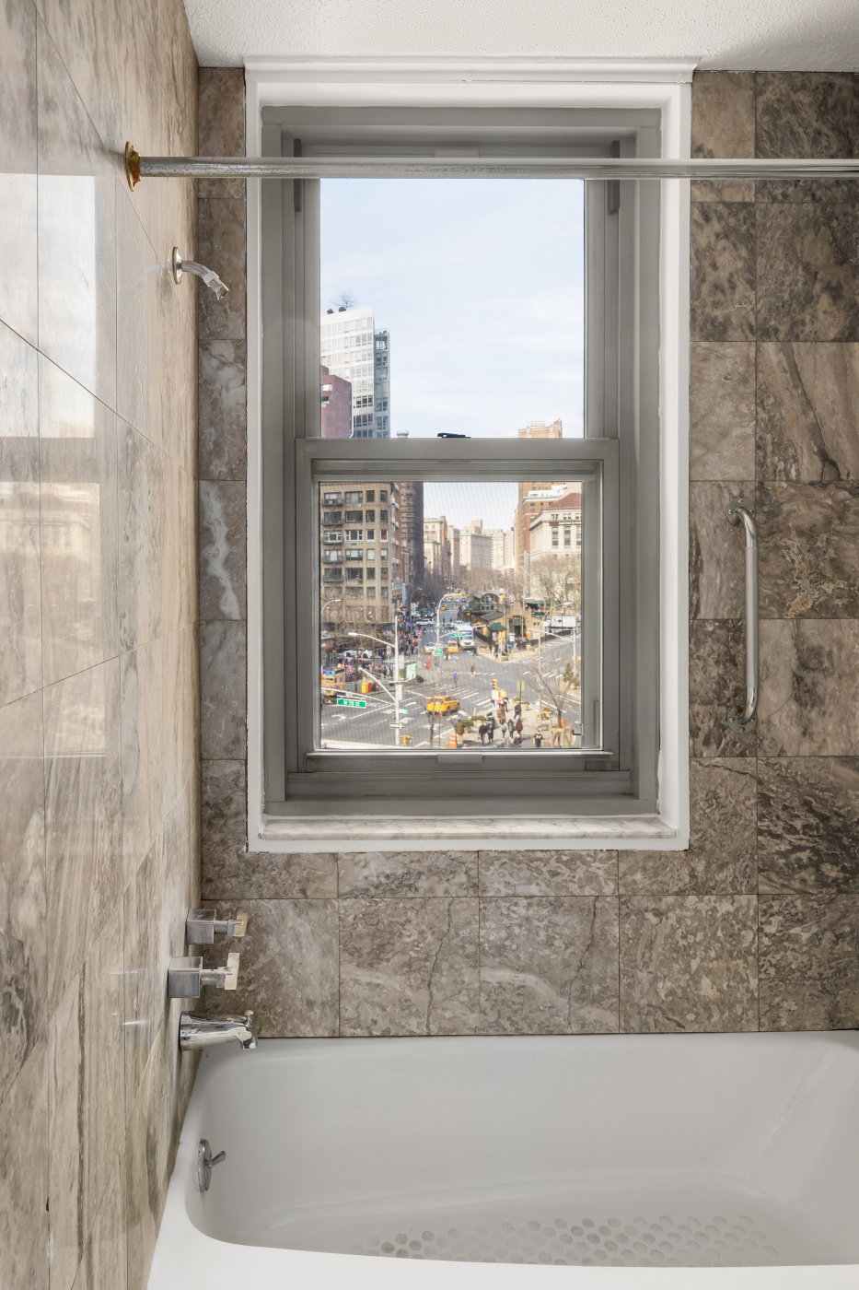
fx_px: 680
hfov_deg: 64.5
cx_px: 430
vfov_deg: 86.9
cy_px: 645
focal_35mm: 19
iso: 500
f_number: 11
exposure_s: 1/5
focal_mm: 19
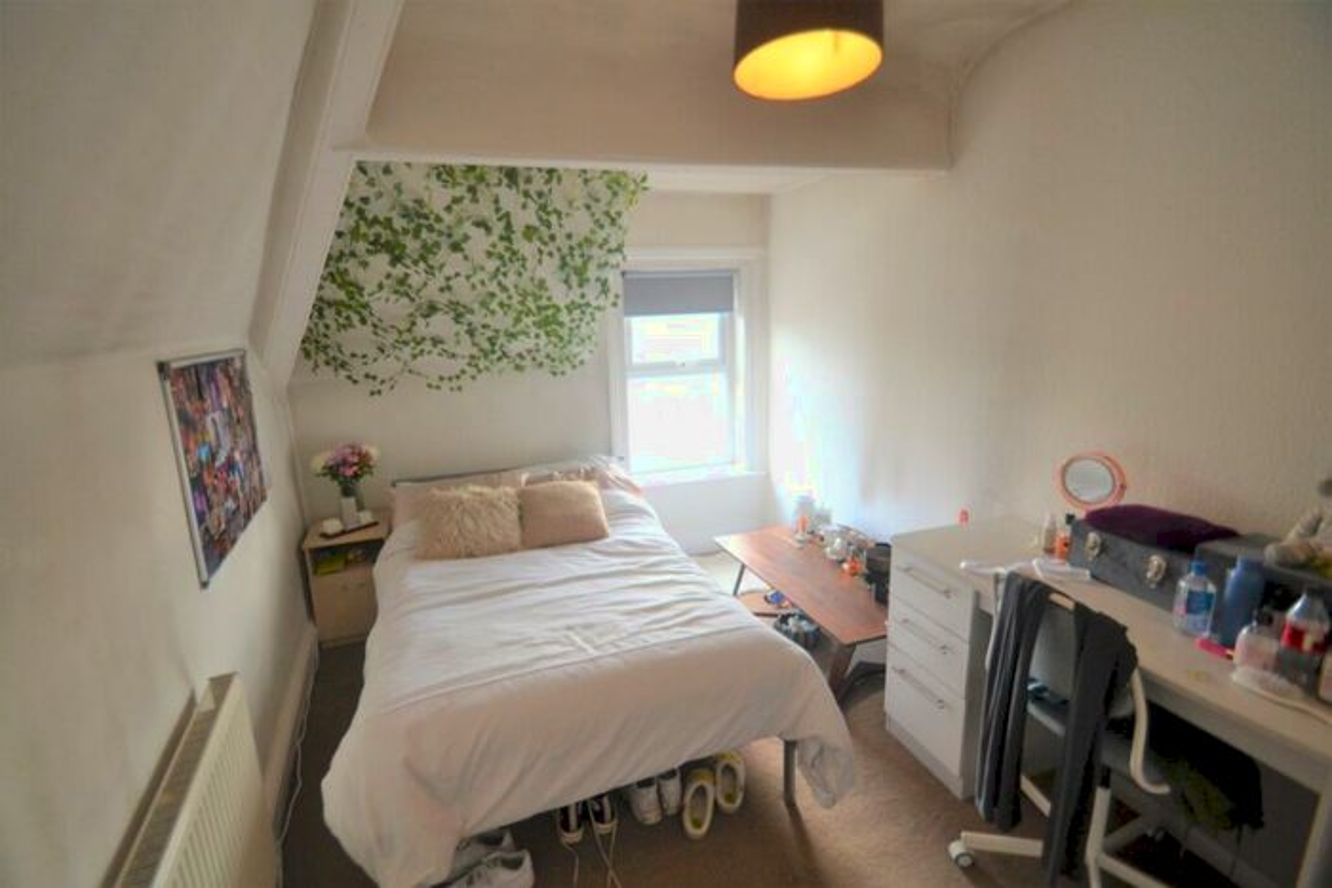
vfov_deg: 77.4
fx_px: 555
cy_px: 444
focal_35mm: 15
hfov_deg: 100.4
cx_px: 666
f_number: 4
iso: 400
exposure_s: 1/60
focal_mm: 10
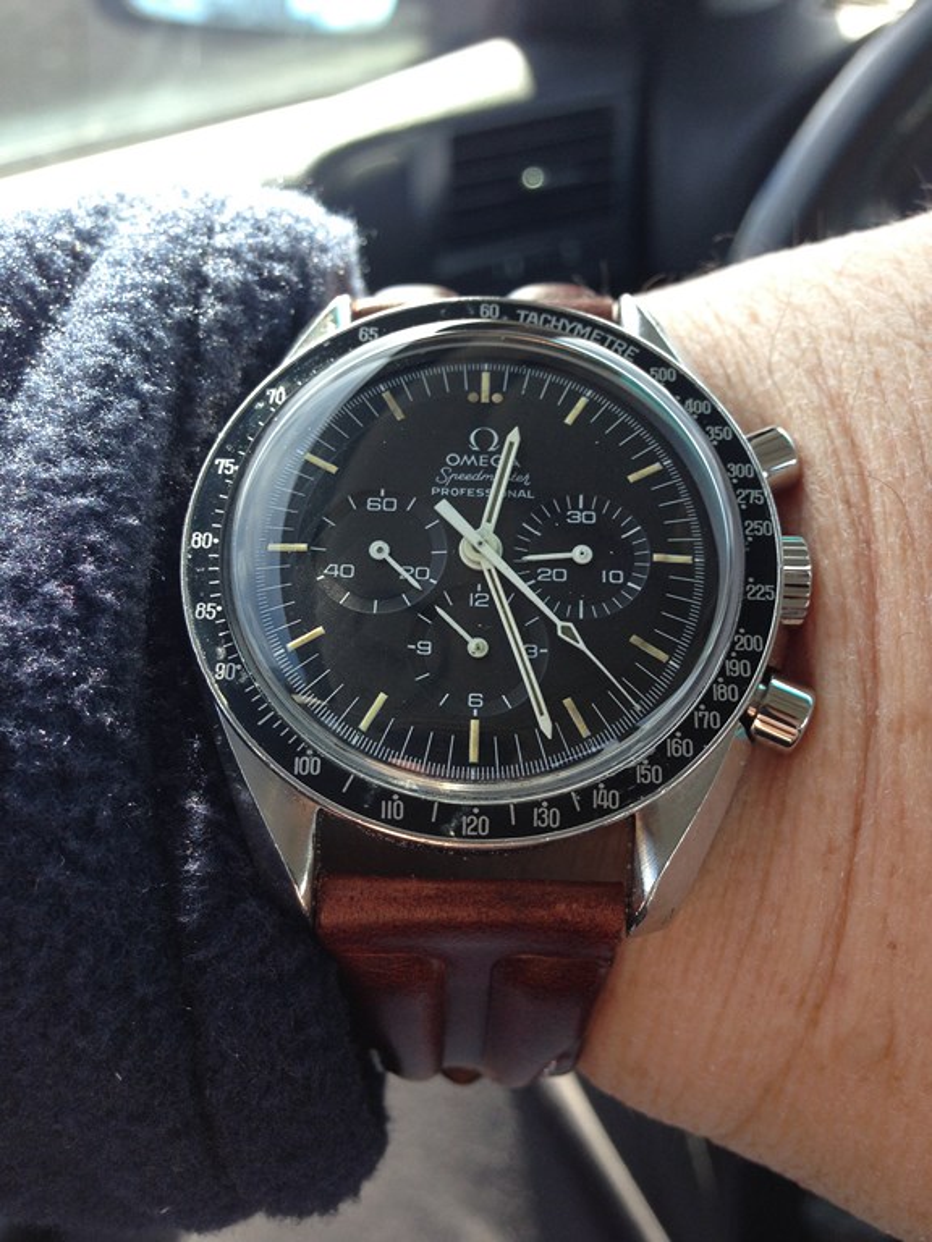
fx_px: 1185
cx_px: 466
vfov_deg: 55.4
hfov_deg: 42.9
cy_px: 621
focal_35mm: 33
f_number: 2.4
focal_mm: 4.13
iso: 50
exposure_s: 1/141
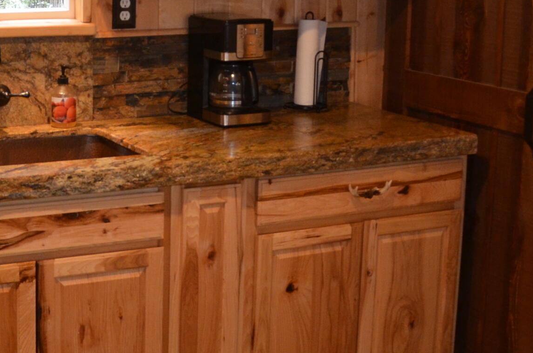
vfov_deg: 18.9
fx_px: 1049
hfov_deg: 27.7
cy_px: 63
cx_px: 79
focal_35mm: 71
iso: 800
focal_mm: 18
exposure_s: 1/60
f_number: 3.5
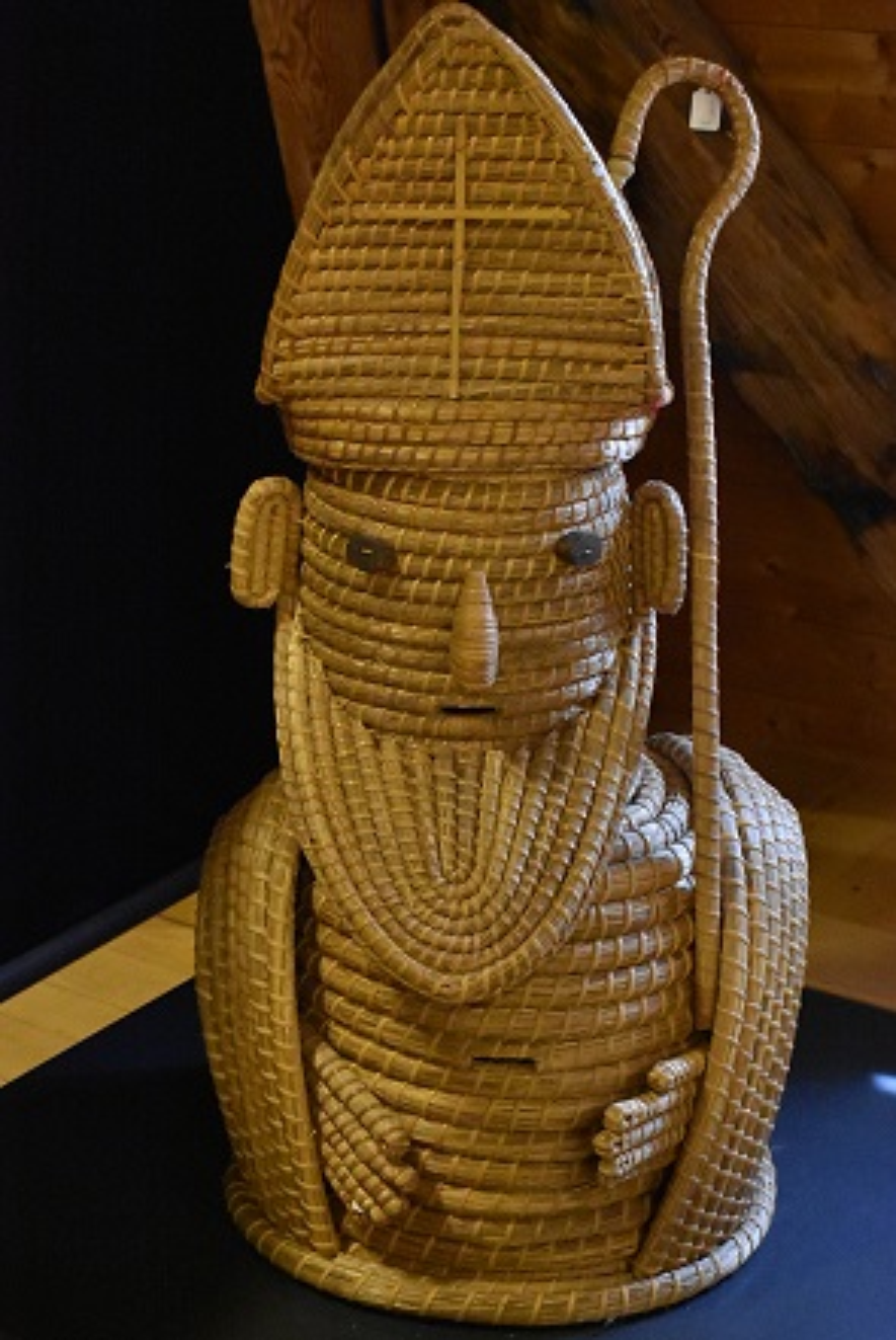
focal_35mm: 63
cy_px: 670
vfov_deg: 31.9
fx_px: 2346
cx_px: 448
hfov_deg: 21.6
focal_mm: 42
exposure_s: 1/100
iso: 5000
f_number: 7.1
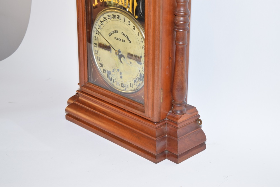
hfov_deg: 24.6
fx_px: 642
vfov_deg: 16.6
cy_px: 94
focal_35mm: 82
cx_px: 140
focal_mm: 55
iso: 800
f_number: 5.6
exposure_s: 1/80
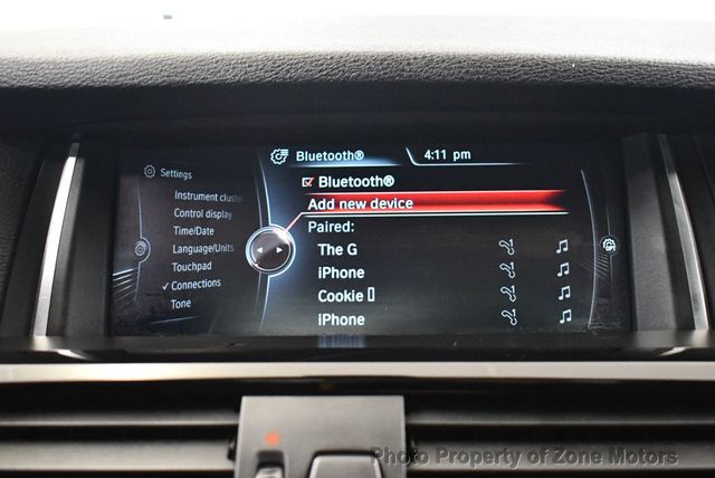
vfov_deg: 32.0
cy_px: 239
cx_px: 358
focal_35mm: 42
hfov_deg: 46.4
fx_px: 835
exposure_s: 1/60
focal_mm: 21
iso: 6400
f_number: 3.8
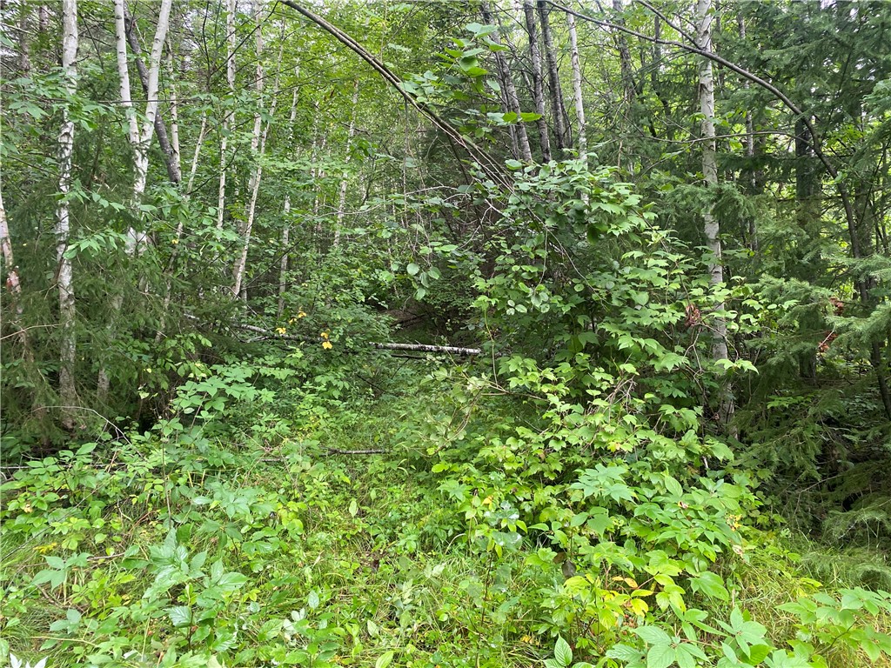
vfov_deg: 53.1
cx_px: 446
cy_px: 334
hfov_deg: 67.3
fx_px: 669
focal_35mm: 26
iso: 125
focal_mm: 4.25
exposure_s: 1/121
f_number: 1.8
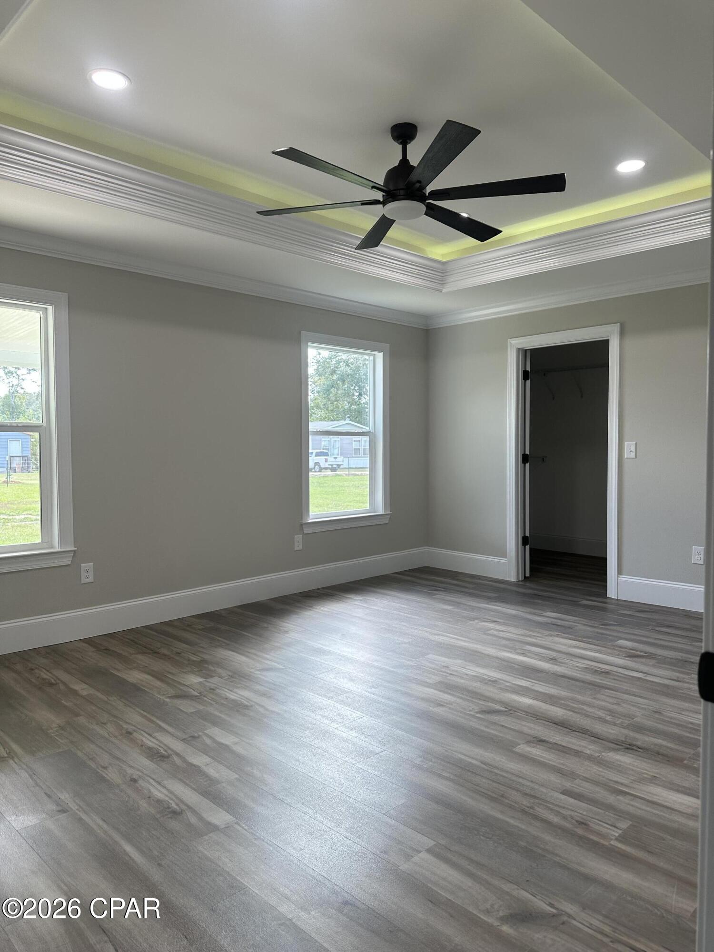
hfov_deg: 56.8
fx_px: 660
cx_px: 357
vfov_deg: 71.6
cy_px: 476
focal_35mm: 24
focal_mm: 6.86
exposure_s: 1/166
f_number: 1.78
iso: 100
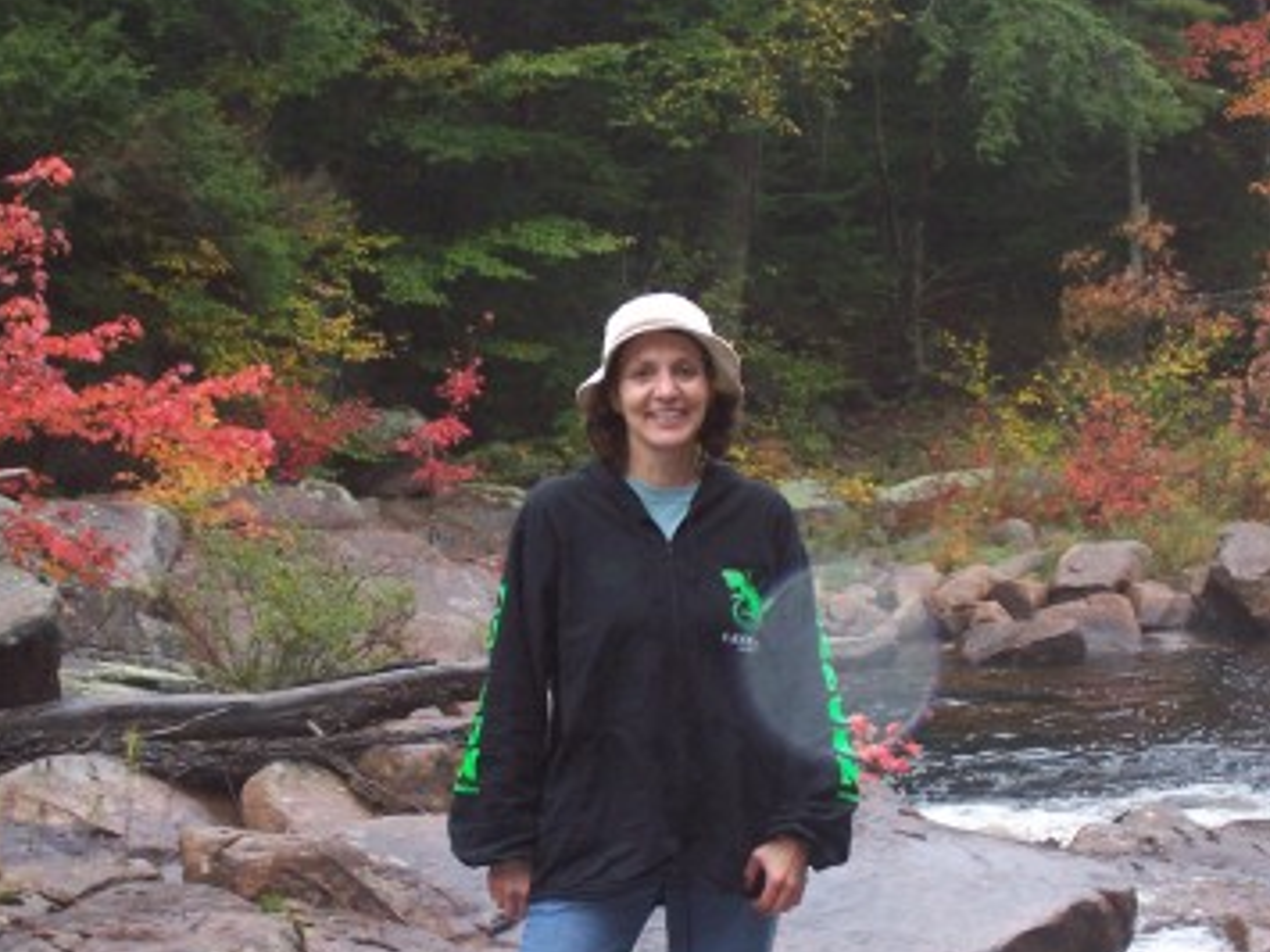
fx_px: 3814
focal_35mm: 104
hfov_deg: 18.9
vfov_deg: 14.2
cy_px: 510
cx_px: 648
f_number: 4.1
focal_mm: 13.5
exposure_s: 1/90
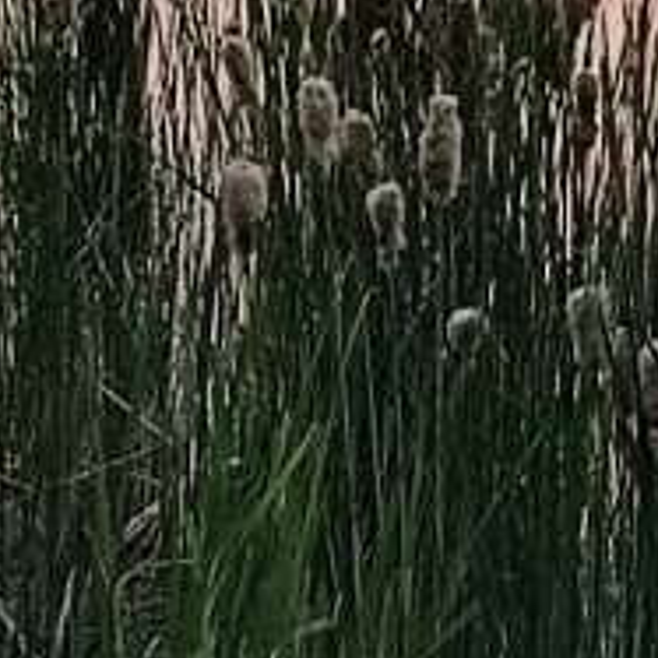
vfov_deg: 13.4
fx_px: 2602
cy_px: -398
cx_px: 1499
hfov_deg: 12.0
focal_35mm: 121
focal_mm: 5.89
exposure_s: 1/120
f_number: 1.89
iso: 64
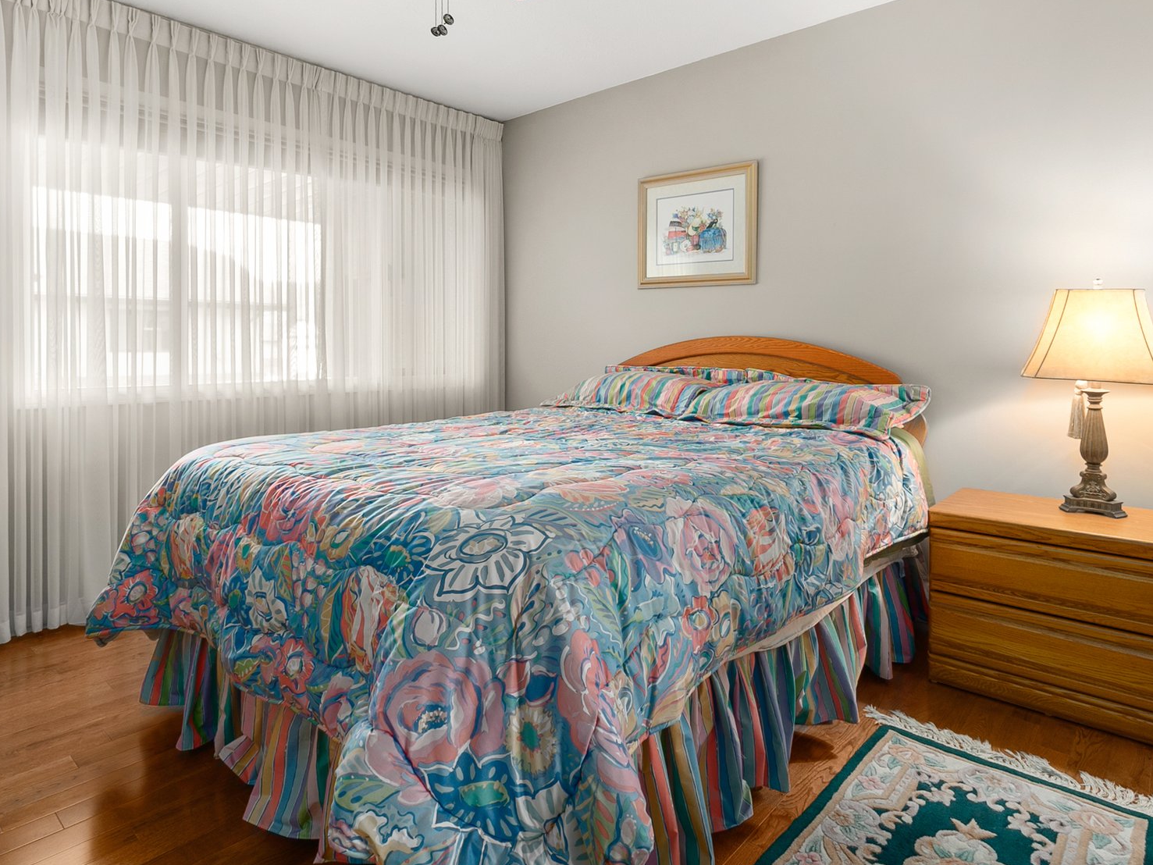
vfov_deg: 65.6
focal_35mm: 20
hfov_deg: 81.7
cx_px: 593
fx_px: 666
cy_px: 363
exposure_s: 2.5
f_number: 8
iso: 100
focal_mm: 10
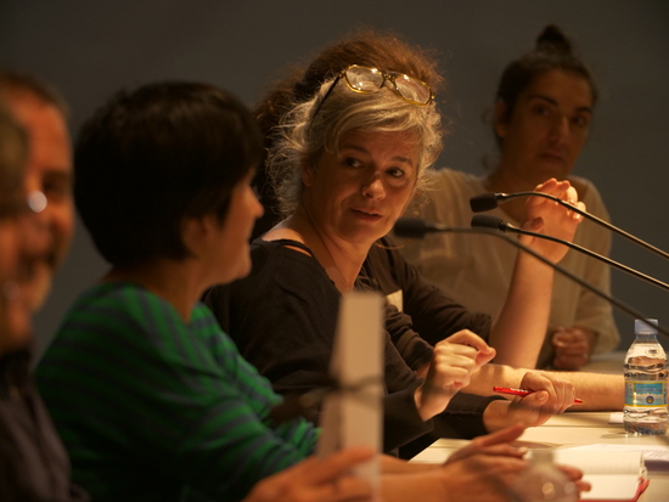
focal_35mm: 256
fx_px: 4950
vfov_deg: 5.8
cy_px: 251
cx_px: 334
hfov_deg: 7.7
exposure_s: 1/320
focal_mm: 128
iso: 1000
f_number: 2.8
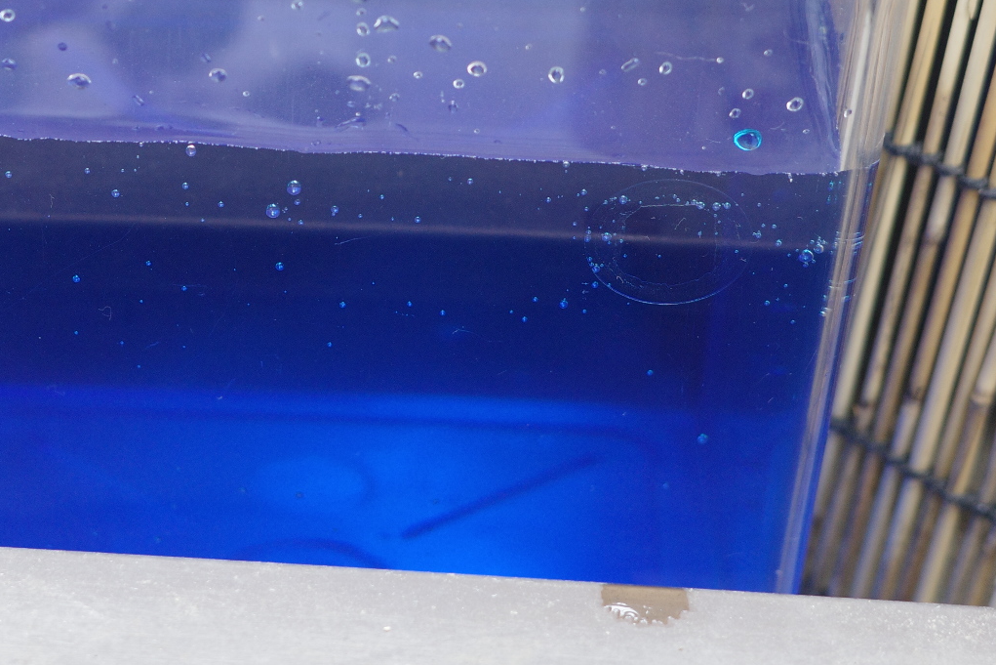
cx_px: 277
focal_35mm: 94
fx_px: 2601
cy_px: 80
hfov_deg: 21.5
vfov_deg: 14.4
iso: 320
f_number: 2.8
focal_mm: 26
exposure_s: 1/40
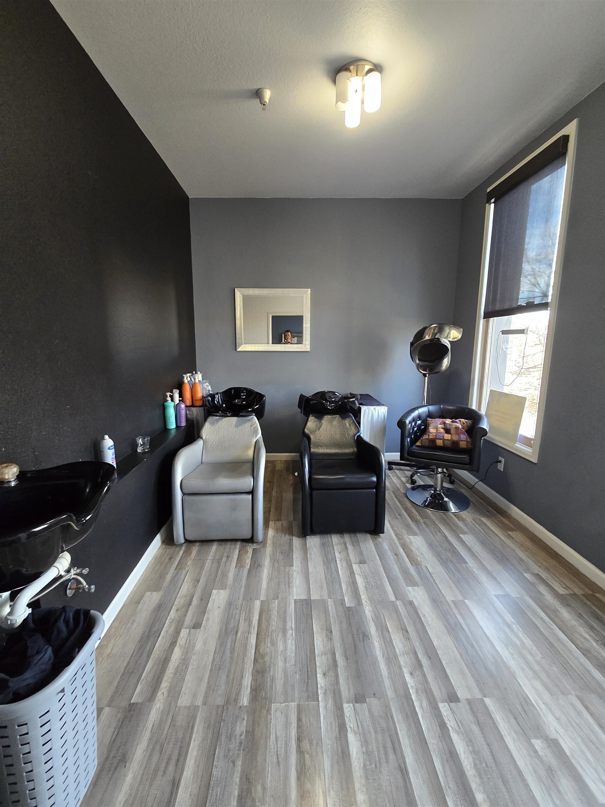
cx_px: 302
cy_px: 404
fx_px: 303
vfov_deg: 106.2
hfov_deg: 89.9
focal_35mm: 13
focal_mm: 2.2
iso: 500
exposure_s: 1/60
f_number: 2.2
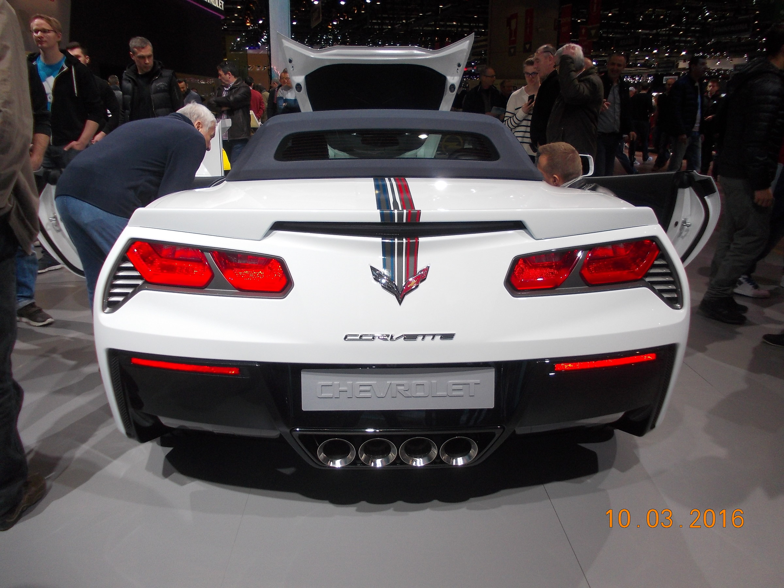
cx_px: 392
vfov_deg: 49.7
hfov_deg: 63.4
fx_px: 634
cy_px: 294
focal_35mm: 28
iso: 80
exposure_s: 1/160
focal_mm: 4
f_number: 2.7
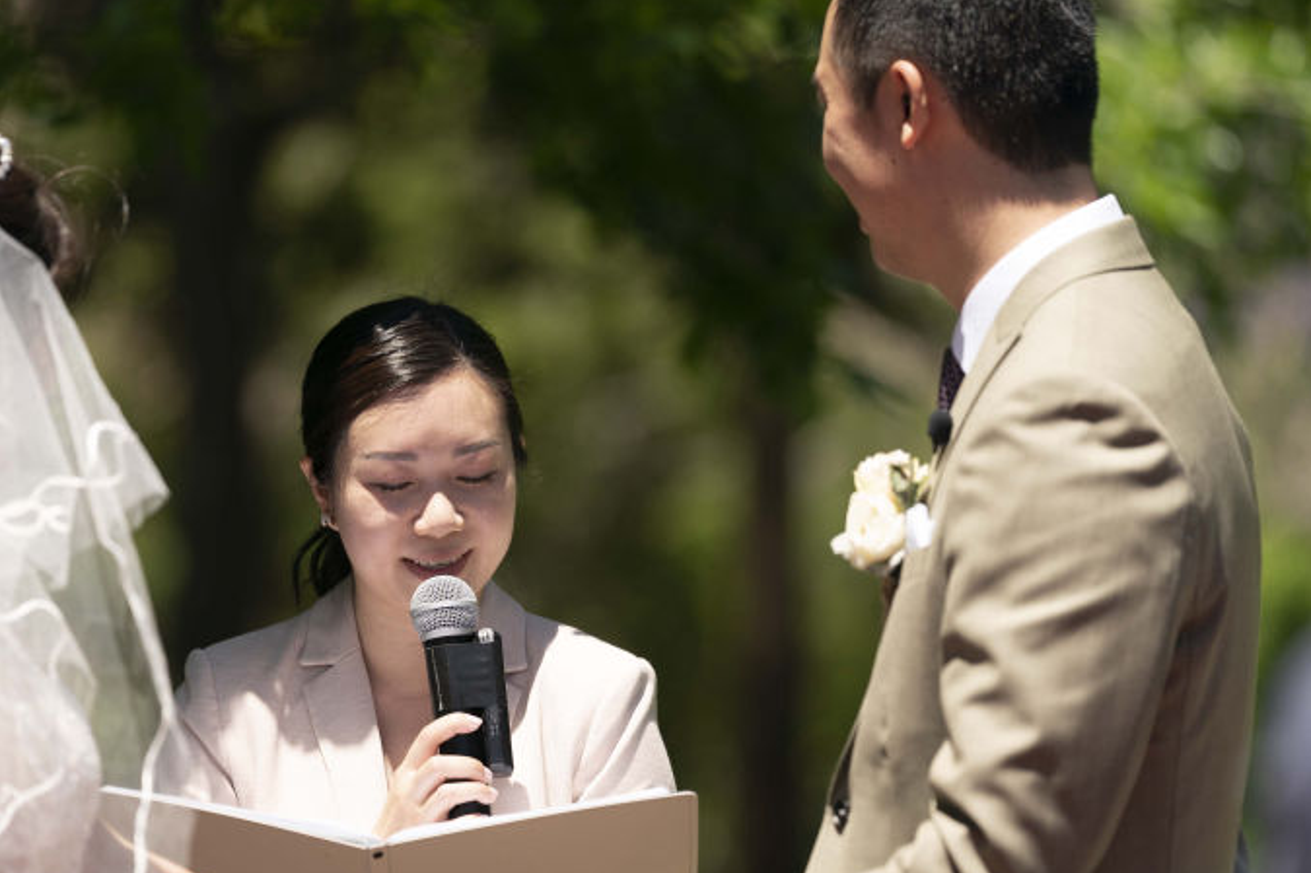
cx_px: 471
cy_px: 511
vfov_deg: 4.6
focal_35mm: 301
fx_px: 10958
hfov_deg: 6.8
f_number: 2.8
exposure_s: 1/2000
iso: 160
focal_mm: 200
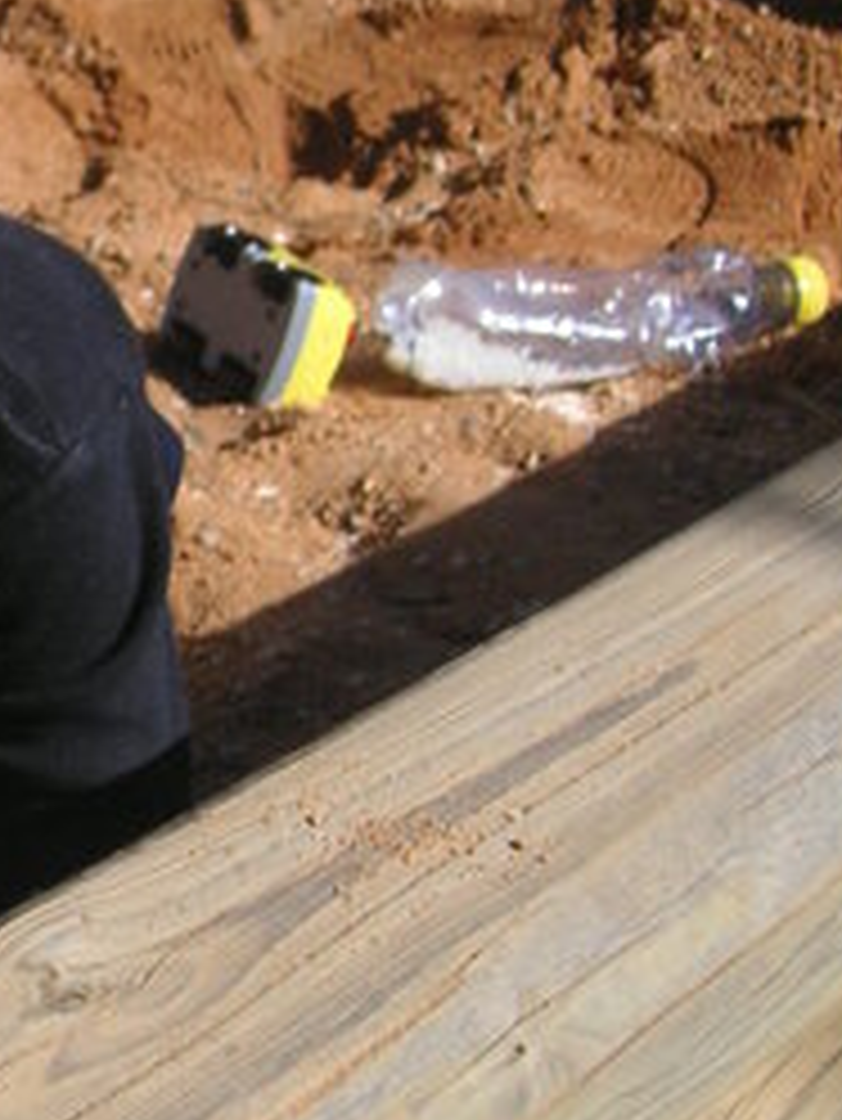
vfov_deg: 16.5
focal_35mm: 119
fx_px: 3856
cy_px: 486
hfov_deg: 11.9
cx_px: -405
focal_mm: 6.1
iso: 50
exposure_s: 1/180
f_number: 6.7
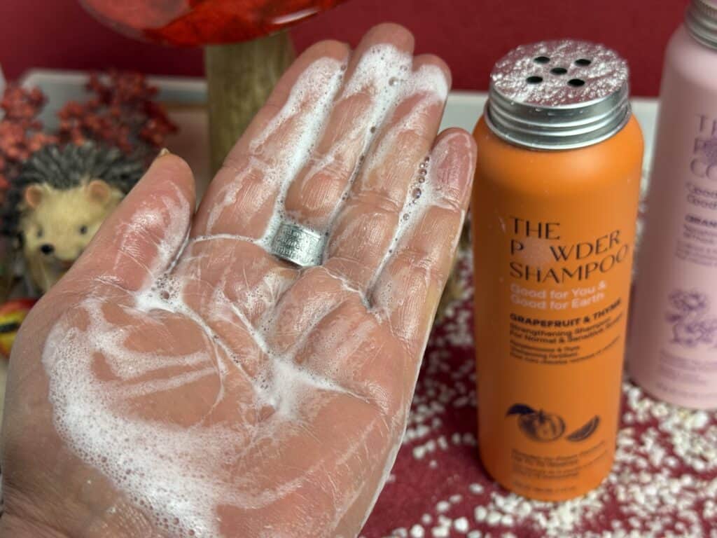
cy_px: 269
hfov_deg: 39.7
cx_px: 358
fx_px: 994
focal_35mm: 48
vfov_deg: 30.3
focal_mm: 6.76
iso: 80
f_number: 1.78
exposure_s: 1/100
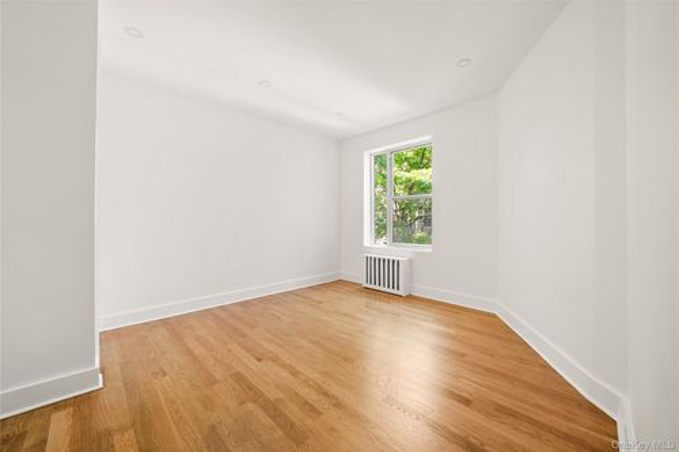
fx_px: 245
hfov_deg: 108.3
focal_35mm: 13
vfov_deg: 85.4
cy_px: 226
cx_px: 340
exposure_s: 1/5
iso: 200
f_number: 6.3
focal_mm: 13
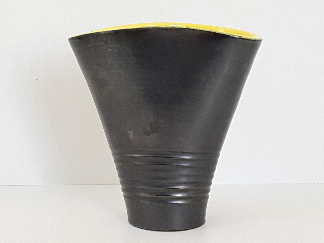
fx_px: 243
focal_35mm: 26
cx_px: 162
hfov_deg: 67.3
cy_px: 122
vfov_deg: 53.1
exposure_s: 1/100
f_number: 1.7
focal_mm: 4.2
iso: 64
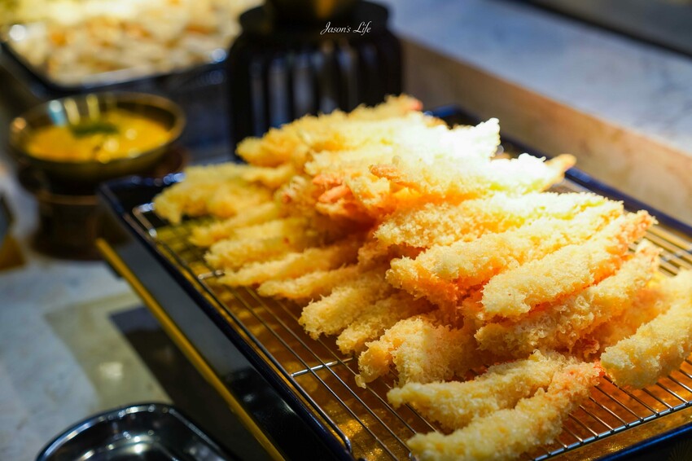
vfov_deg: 23.8
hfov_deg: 35.1
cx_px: 346
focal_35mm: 57
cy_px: 230
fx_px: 1095
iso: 100
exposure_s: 1/60
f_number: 2.8
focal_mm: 57
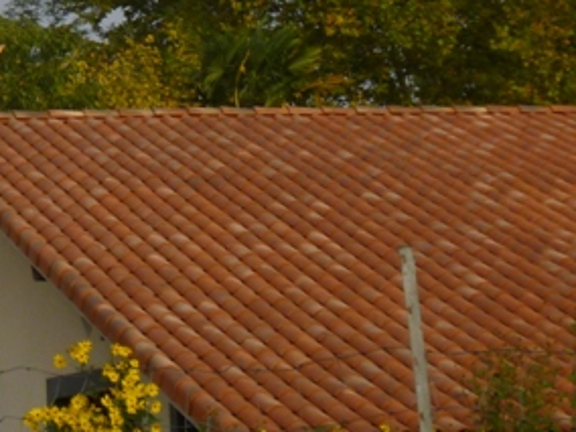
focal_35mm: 162
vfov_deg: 9.1
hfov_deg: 11.7
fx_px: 2696
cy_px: -55
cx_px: -270
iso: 100
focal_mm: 8
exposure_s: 1/160
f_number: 3.9
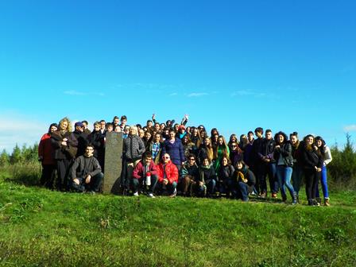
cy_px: 134
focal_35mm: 34
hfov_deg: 54.0
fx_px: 350
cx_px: 178
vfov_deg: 41.8
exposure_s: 1/320
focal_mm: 6.1
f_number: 5.6
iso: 64
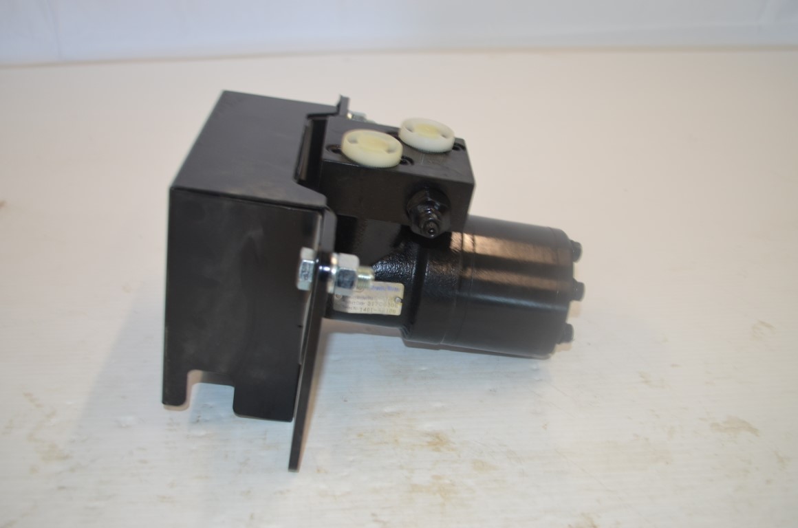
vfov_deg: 39.8
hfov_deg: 57.3
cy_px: 264
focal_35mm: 33
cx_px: 399
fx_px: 730
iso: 400
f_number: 4
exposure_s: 1/125
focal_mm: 22
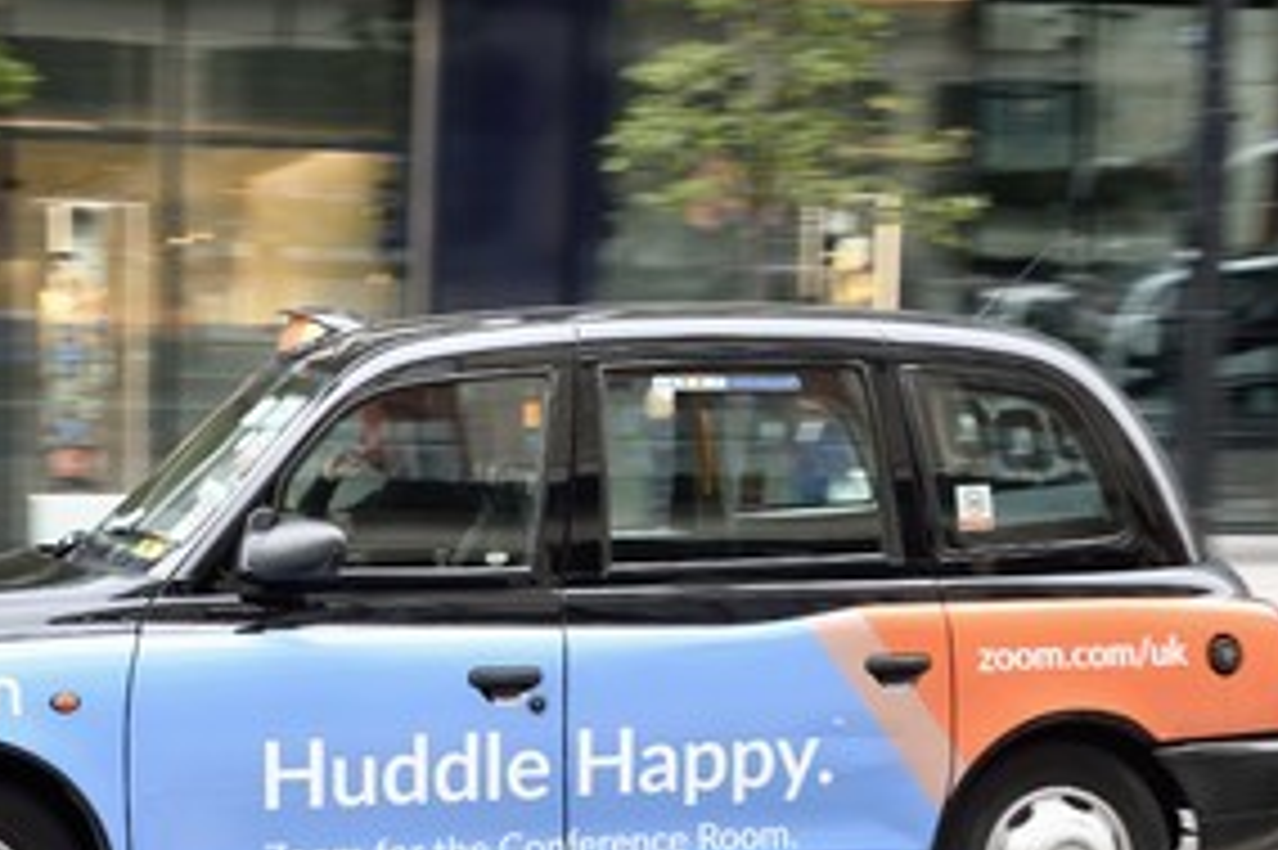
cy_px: 513
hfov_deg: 29.4
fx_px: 2413
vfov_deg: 20.0
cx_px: 405
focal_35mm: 68
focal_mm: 46
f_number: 6.3
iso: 400
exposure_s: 1/80
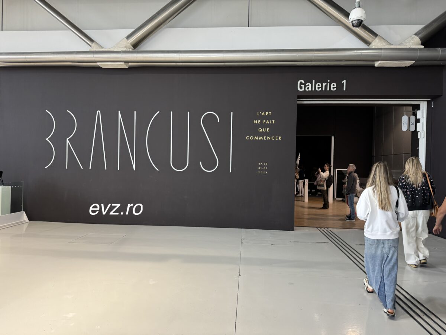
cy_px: 168
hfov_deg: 71.6
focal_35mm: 24
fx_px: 309
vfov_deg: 56.8
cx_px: 223
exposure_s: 1/50
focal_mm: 6.76
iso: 160
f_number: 1.78
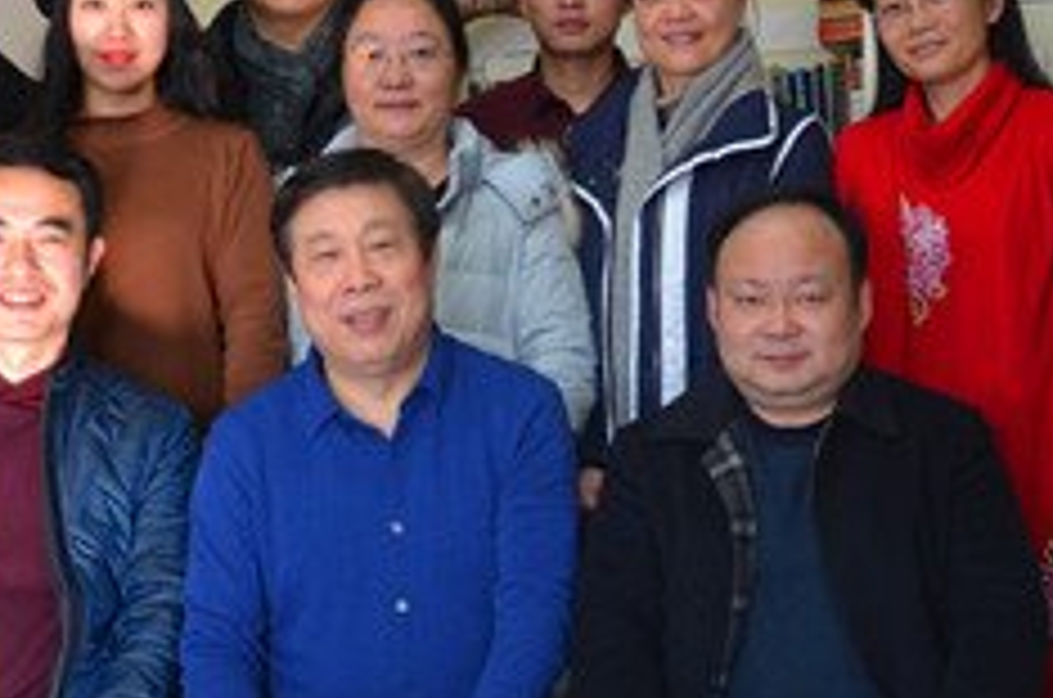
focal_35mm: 100
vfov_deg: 13.6
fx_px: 2919
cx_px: 428
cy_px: 381
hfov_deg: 20.4
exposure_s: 1/60
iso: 400
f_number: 4
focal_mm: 26
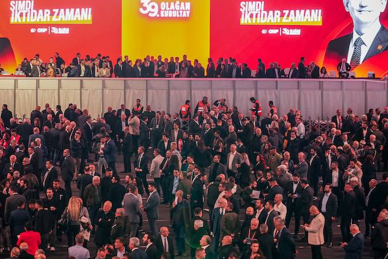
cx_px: 166
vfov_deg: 10.9
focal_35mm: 126
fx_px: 1357
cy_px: 95
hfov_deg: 16.3
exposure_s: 1/20
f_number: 4.5
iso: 1000
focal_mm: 70
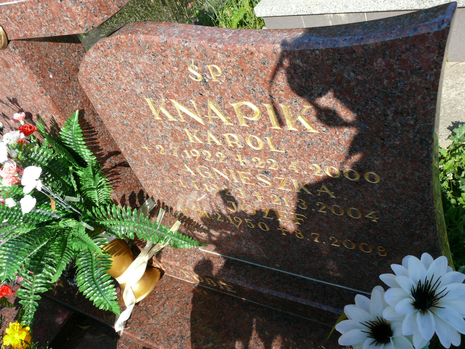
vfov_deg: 40.7
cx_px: 232
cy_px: 174
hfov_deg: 52.6
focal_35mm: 35
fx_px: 470
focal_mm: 7.4
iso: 100
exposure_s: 1/250
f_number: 5.6
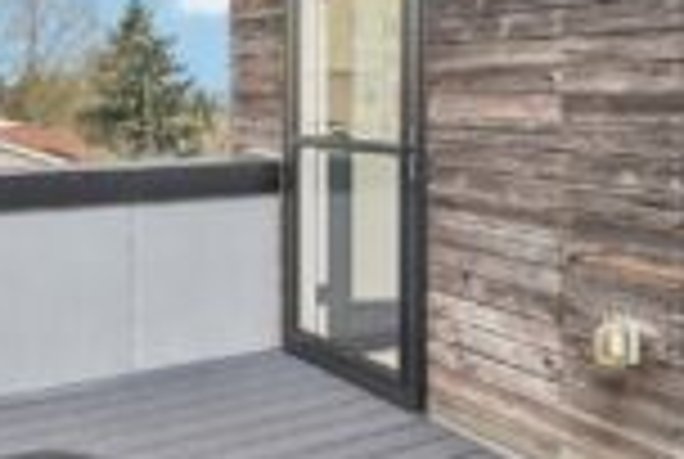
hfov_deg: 44.4
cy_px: 106
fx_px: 800
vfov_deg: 31.4
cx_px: 153
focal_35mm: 42
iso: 1600
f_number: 8
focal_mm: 16
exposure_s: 1/320
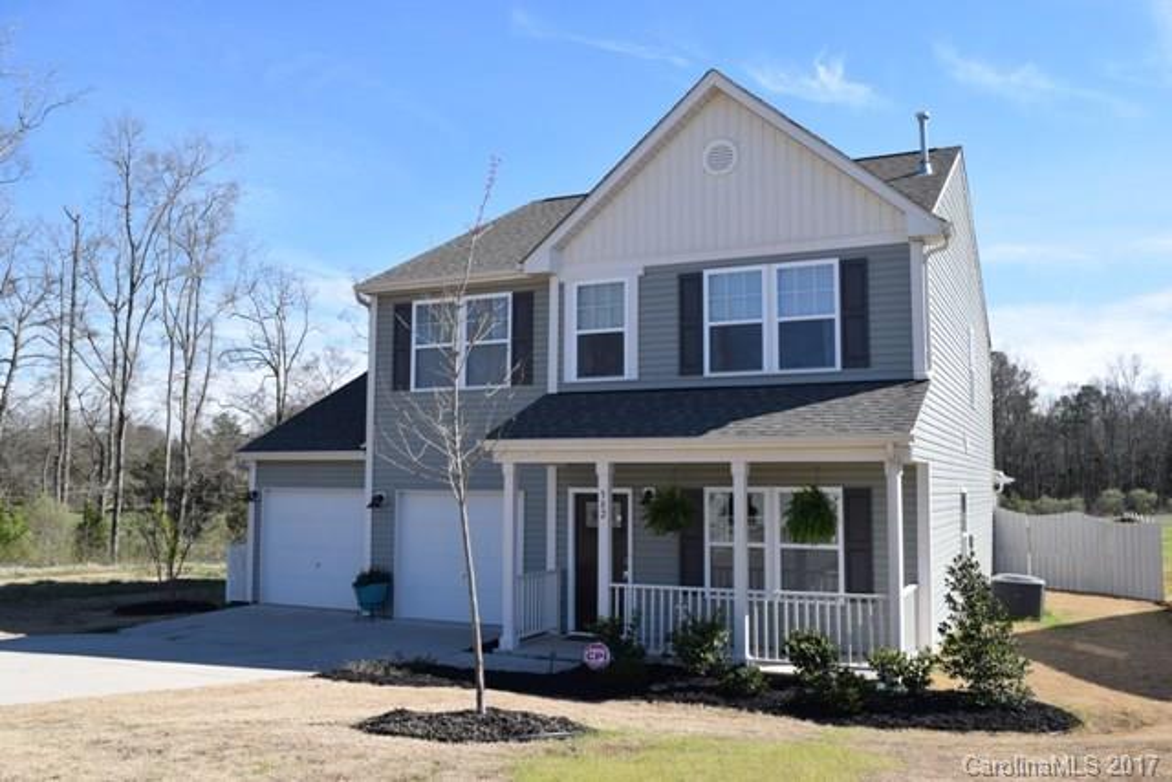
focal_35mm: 32
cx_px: 586
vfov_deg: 41.7
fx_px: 1026
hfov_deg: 59.5
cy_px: 391
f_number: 9
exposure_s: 1/320
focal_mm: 21
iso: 200
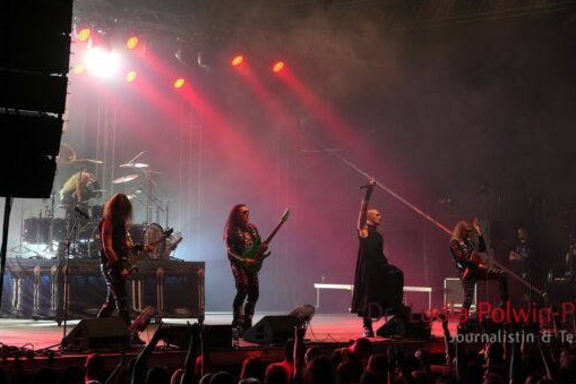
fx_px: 1340
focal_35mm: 84
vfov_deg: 16.3
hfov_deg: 24.2
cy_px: 131
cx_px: 250
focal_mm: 37
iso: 250
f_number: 4
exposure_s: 1/60
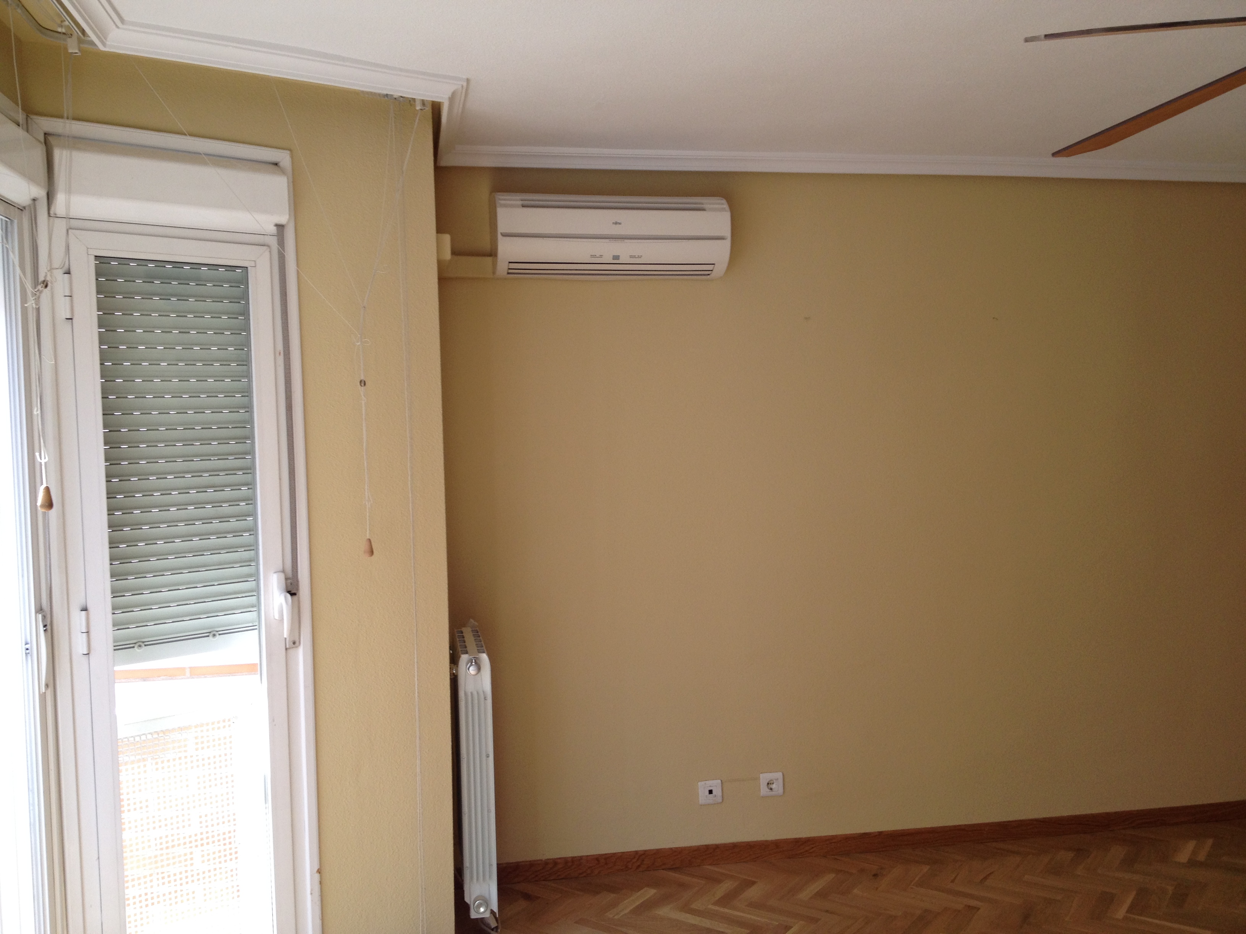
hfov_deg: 52.6
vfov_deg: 40.7
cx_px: 623
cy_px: 467
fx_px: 1260
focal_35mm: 35
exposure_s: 1/169
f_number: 2.4
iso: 50
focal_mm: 4.28
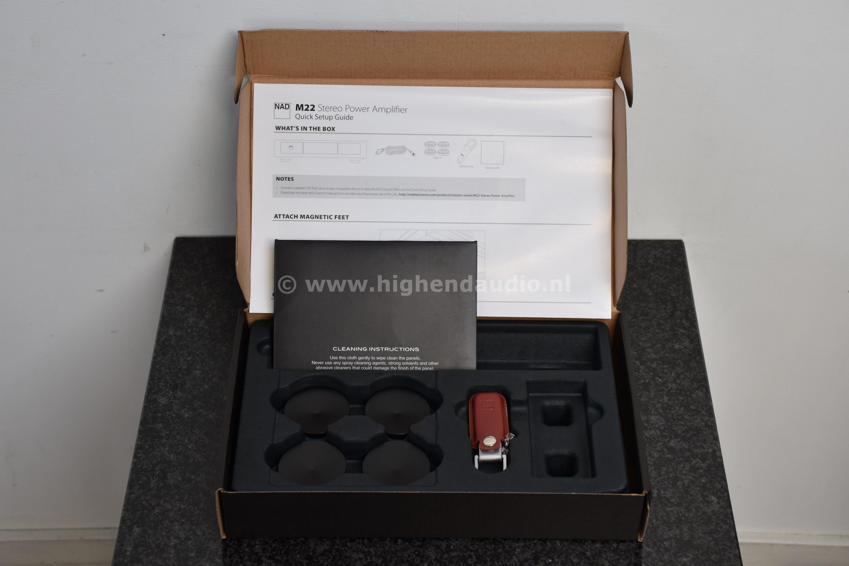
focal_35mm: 68
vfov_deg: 20.2
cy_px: 283
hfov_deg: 29.9
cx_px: 424
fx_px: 1592
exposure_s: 1/125
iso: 400
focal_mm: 45
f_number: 5.6
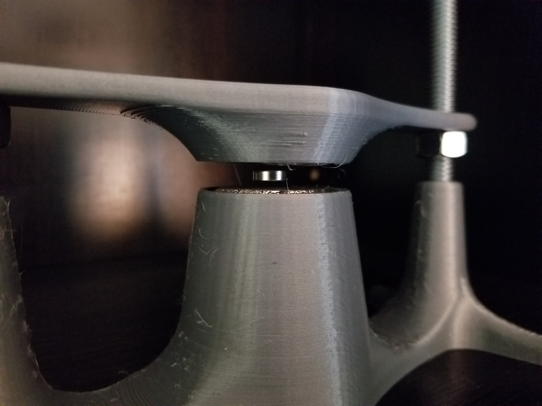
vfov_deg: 53.1
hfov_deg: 67.3
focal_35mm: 26
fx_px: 407
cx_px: 271
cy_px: 203
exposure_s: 1/10
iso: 1000
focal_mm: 4.25
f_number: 1.7
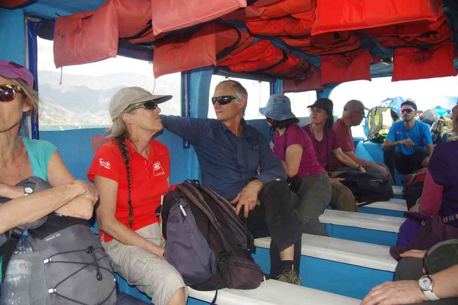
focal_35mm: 33
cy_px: 152
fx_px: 420
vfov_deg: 40.0
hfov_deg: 57.2
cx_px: 229
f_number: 3.5
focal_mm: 21.9
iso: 100
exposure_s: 1/50
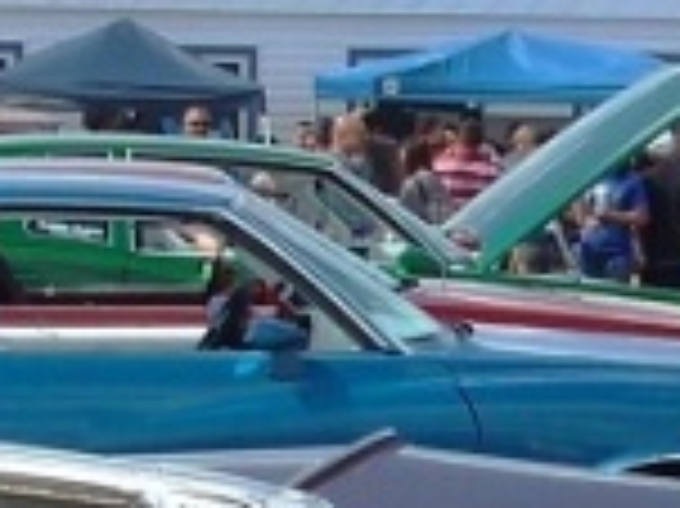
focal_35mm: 244
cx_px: 892
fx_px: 4789
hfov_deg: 8.0
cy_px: 562
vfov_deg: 6.1
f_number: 4
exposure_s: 1/500
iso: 69
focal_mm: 5.85
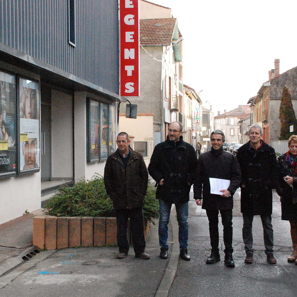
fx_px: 534
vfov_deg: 31.1
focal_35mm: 55
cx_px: 156
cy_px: 148
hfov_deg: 31.1
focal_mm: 28
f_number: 11
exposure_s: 1/500
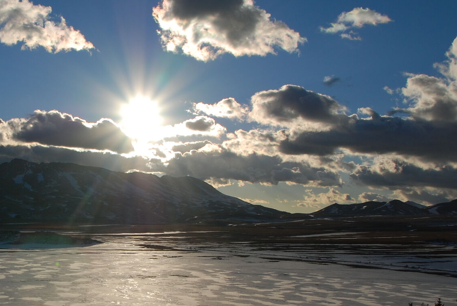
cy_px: 217
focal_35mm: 54
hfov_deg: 35.4
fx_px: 687
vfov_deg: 24.9
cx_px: 82
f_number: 8
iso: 100
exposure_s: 1/800
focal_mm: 17
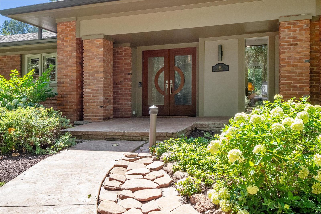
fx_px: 321
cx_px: 160
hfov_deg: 53.1
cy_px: 107
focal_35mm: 36
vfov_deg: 36.9
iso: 400
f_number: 6.3
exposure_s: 1/400
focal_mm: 18
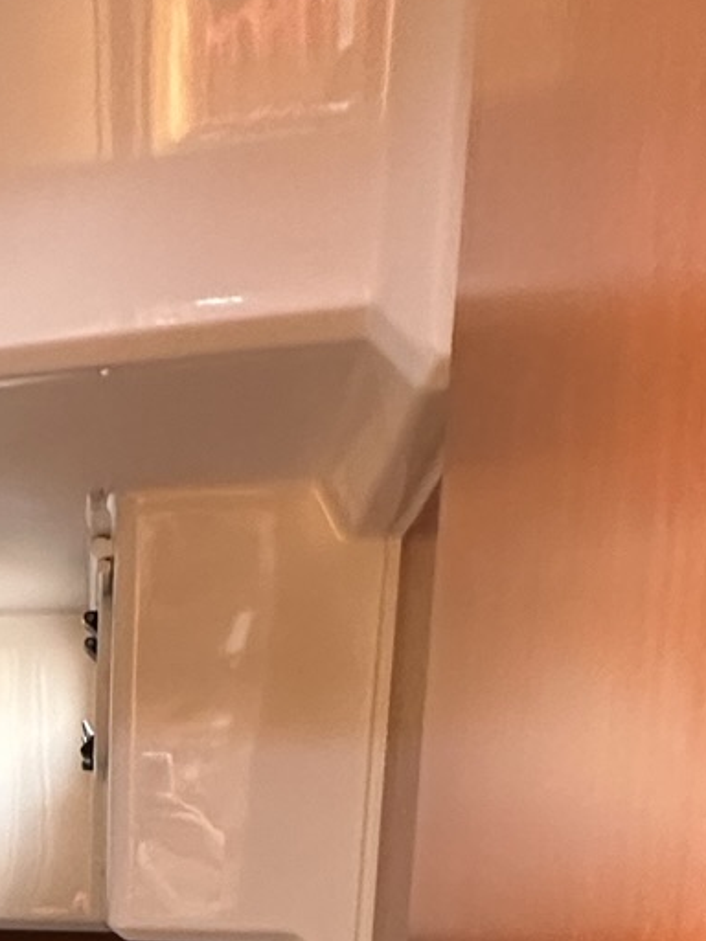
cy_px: 1031
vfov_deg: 30.7
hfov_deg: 22.0
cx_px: -329
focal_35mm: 56
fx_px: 1523
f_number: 2.2
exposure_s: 1/60
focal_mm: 2.22
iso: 500
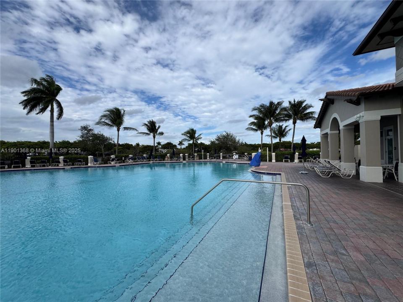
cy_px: 151
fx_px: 163
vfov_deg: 85.7
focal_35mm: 14
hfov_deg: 102.1
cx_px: 202
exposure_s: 1/2584
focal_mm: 2.22
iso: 50
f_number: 2.2
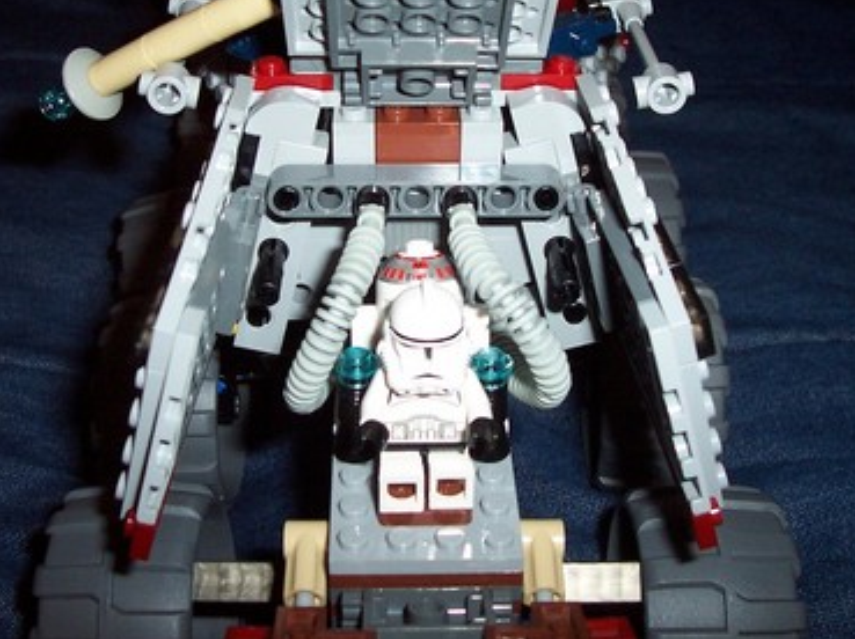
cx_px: 436
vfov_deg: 28.3
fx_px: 1258
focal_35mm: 51
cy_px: 205
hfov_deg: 37.5
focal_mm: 5.6
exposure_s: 1/60
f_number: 2.8
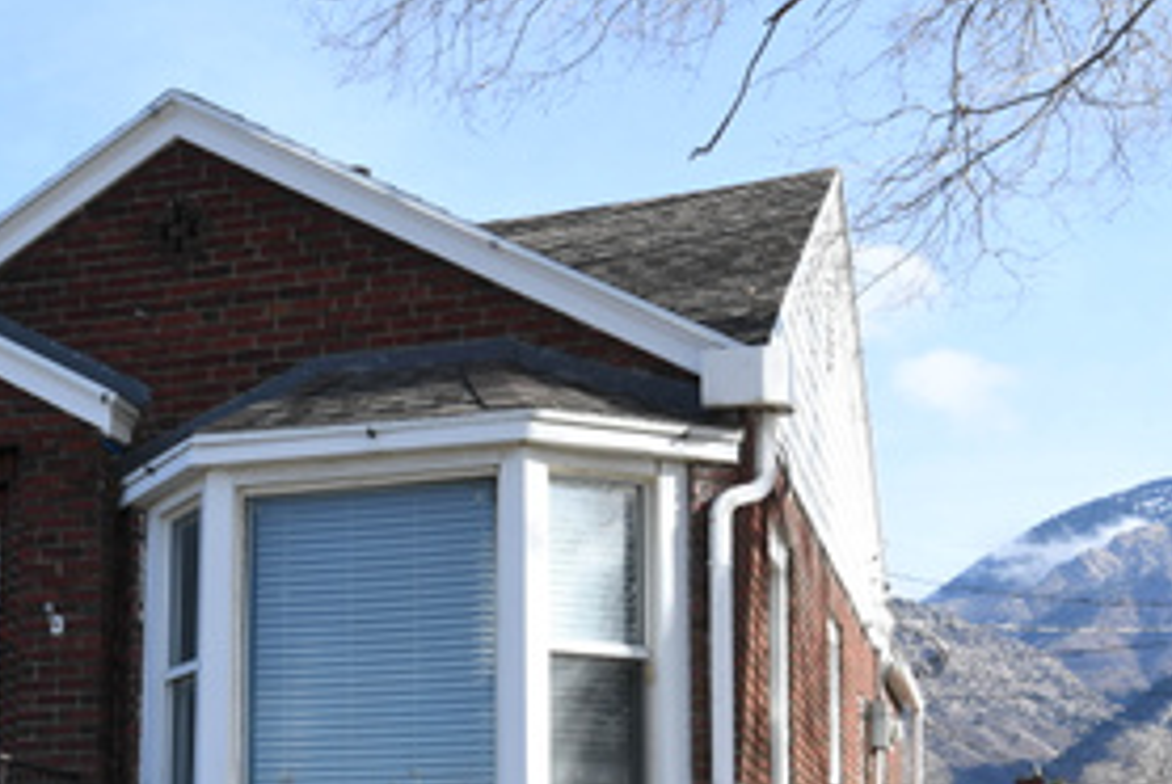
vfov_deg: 19.2
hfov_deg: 28.3
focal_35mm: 69
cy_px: 790
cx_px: 160
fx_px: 2249
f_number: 8
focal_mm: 30
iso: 200
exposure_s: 1/250
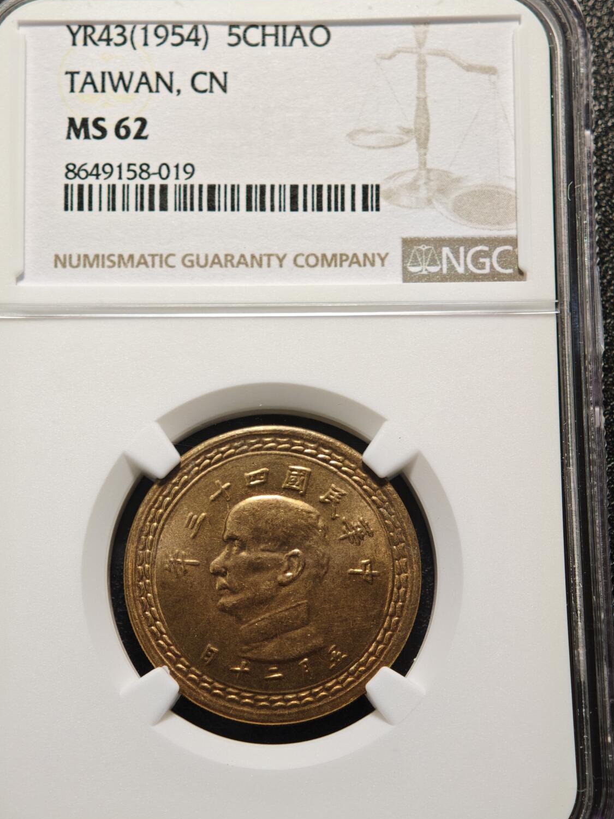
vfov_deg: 27.0
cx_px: 272
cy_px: 426
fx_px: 1703
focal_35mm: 72
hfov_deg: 20.4
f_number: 2
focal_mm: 9
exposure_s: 1/108
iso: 500
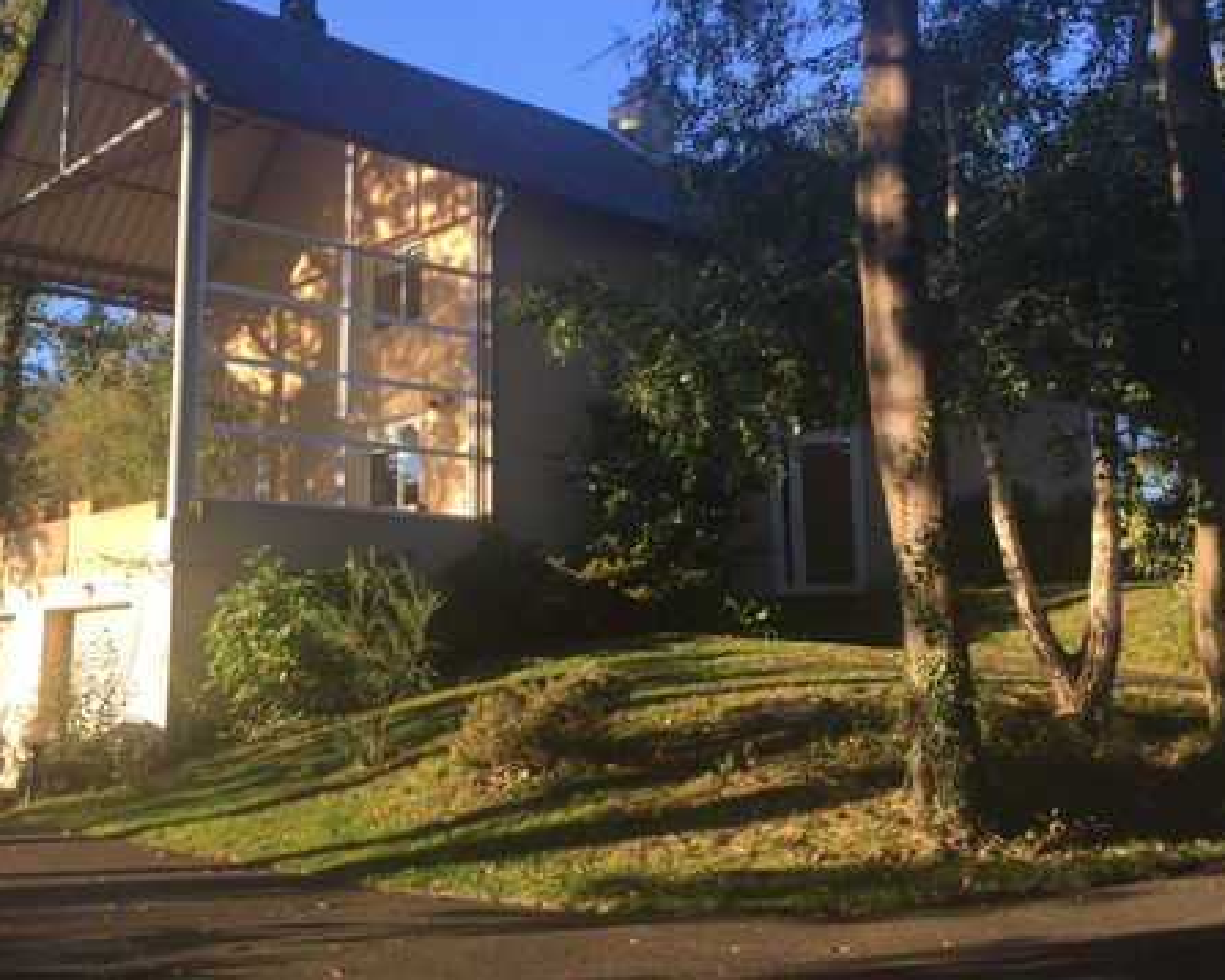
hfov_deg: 47.9
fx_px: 1378
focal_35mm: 38
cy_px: 416
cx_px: 554
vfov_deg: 39.1
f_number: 2.2
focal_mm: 4.15
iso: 32
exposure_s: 1/302
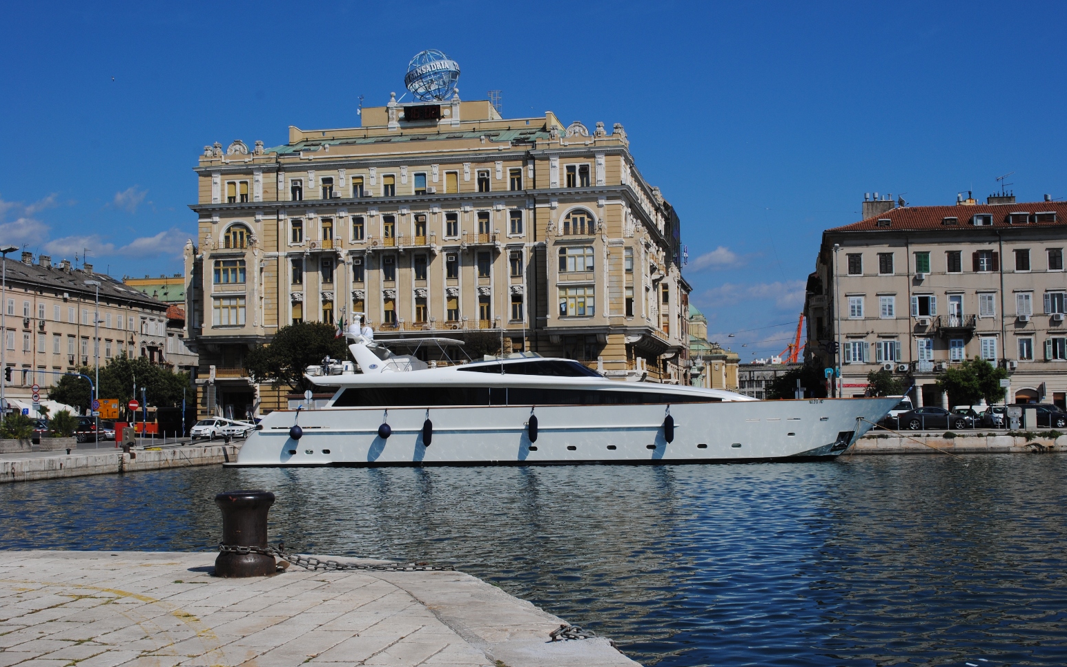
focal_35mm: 46
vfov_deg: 28.0
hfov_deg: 43.5
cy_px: 325
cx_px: 534
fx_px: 1338
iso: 100
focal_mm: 30
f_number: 10
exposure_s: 1/400
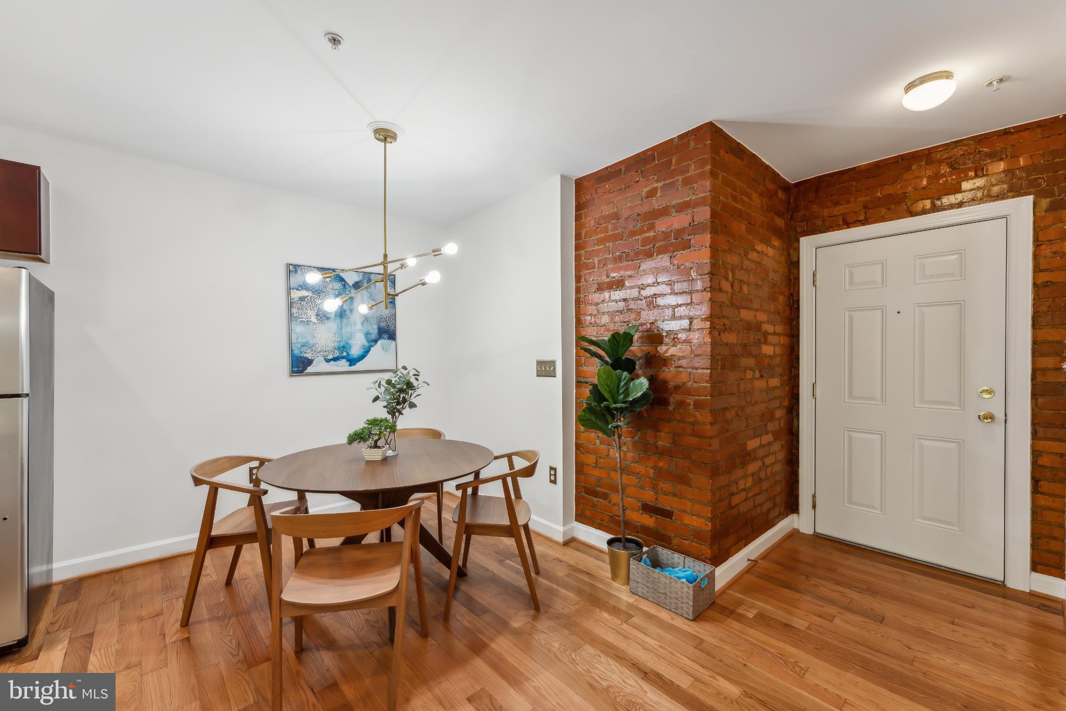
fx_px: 414
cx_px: 533
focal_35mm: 14
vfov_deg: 81.2
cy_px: 356
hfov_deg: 104.3
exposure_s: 1/8
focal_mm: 14
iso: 200
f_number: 8
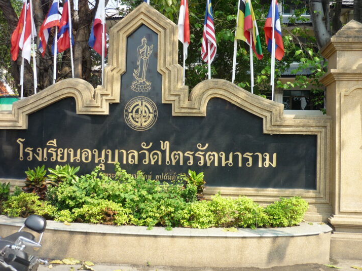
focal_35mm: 37
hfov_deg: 50.1
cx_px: 176
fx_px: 387
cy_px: 127
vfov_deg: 38.6
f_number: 2.8
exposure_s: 1/400
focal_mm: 5.5
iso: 100
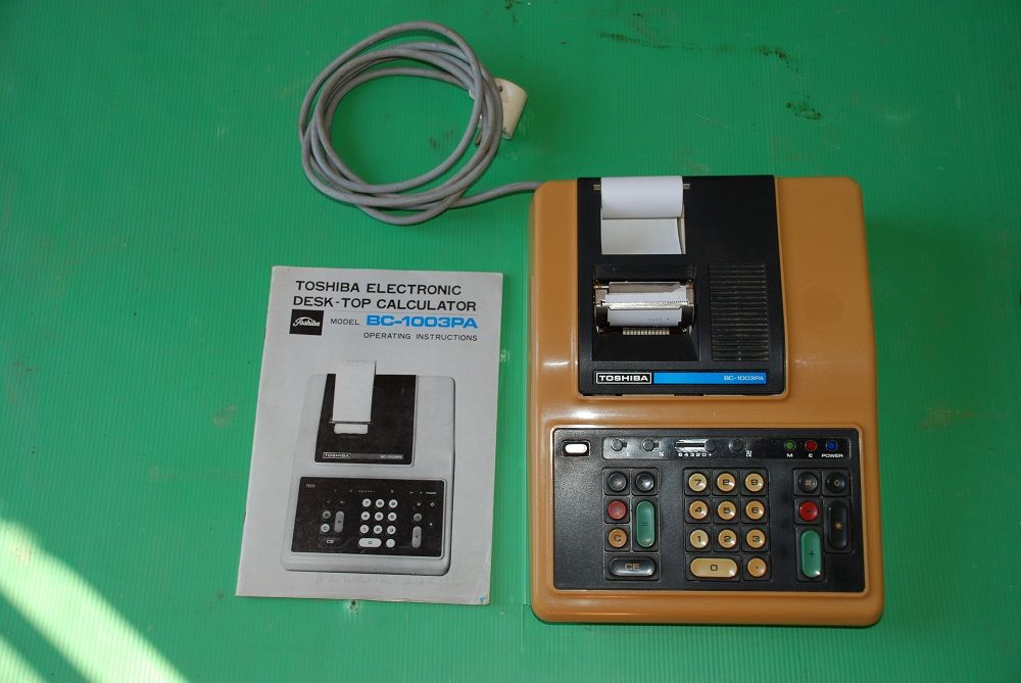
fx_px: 1320
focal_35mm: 46
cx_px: 510
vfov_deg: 29.0
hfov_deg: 42.3
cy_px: 342
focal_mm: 31
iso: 250
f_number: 4.2
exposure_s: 1/60
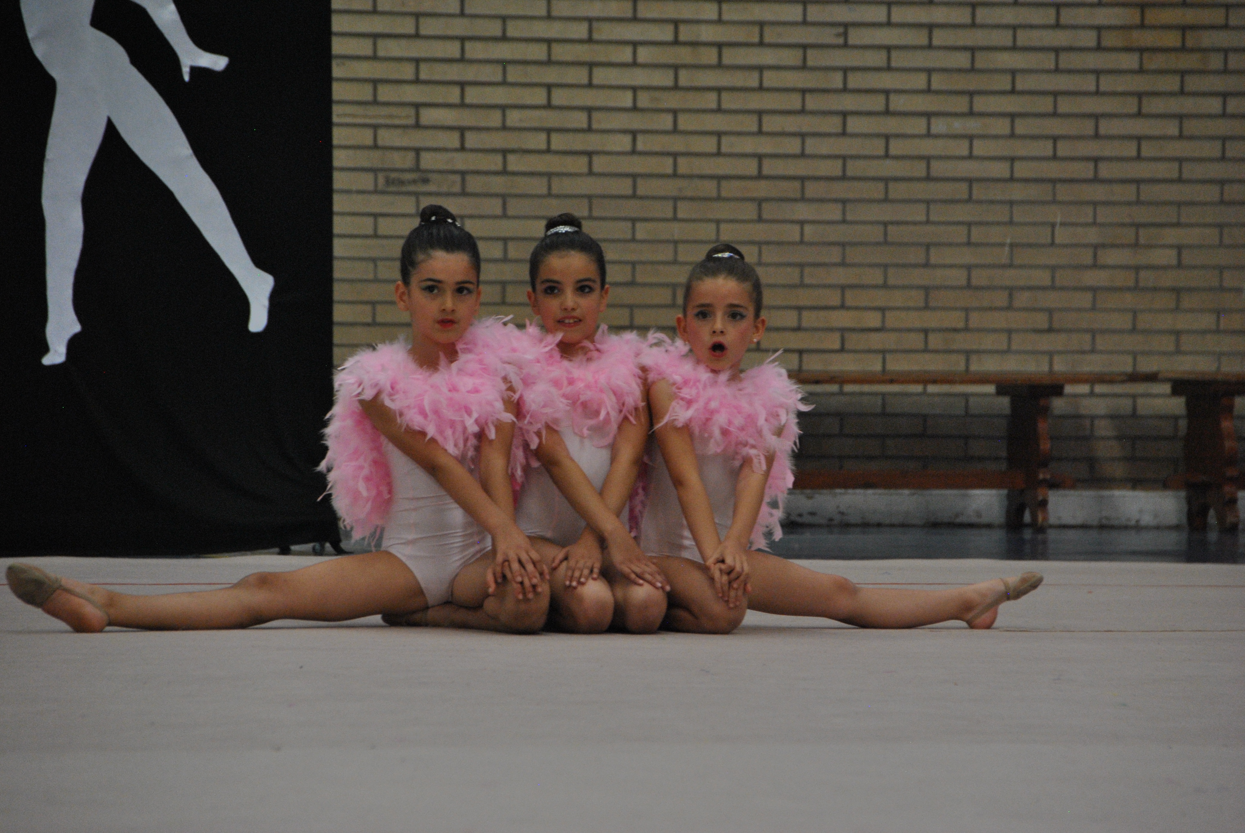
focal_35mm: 255
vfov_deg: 5.4
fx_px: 8829
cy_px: 416
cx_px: 622
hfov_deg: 8.1
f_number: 6
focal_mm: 170
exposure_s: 1/160
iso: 800
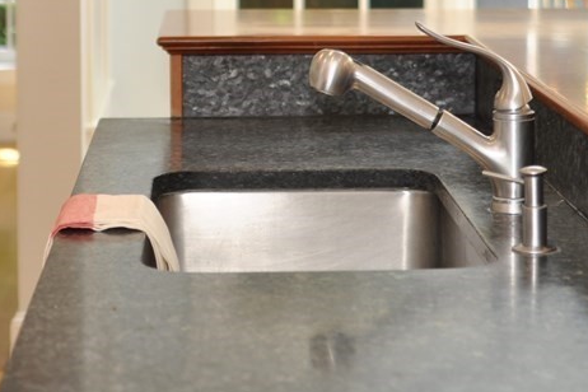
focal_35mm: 116
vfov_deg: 11.6
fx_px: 1896
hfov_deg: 17.6
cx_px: 272
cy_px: -23
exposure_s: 1/200
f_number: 2.5
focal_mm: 35
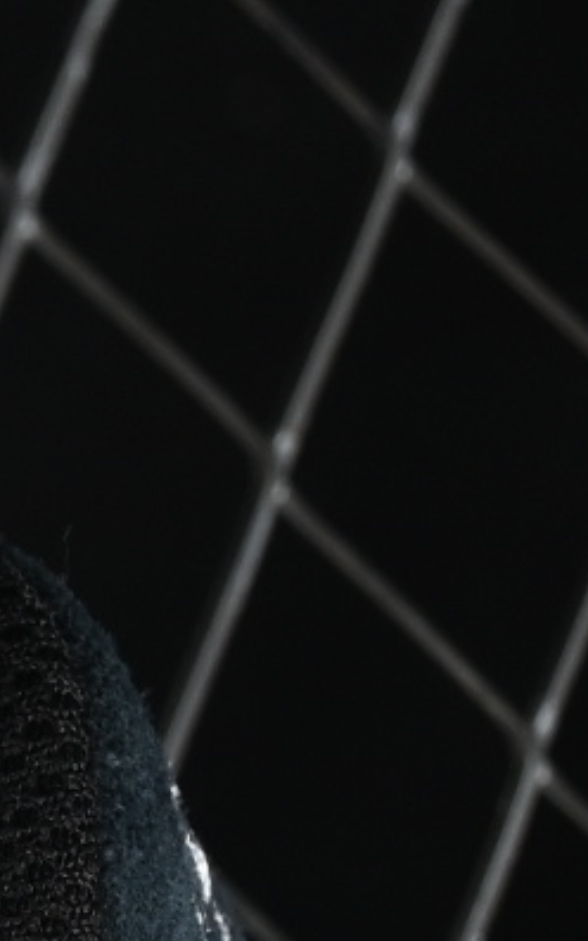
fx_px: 13748
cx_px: -2110
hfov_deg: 2.4
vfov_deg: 3.9
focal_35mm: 536
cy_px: 1268
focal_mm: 50
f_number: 6.3
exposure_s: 1/60
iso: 160
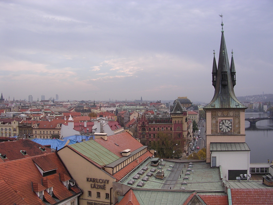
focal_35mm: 38
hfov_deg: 49.0
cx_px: 136
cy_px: 102
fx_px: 300
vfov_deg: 37.7
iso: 100
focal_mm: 5.8
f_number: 2.8
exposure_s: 1/327
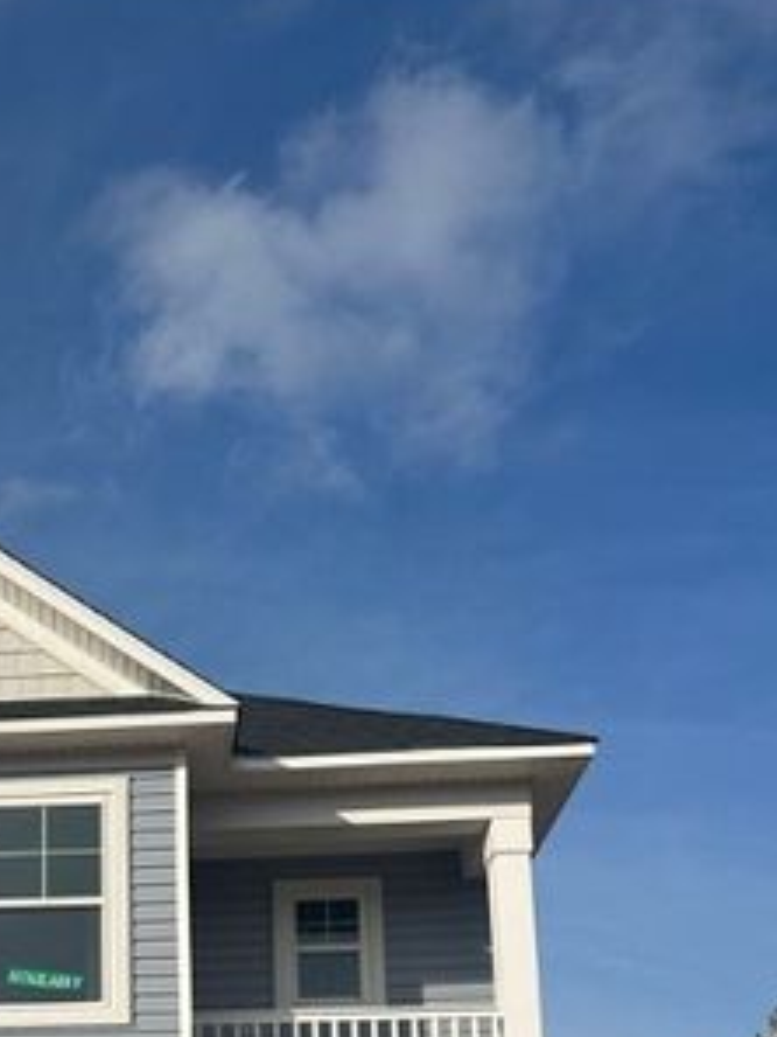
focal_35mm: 54
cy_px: 1130
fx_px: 1616
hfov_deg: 25.5
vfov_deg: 31.6
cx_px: -21
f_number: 1.78
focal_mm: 6.86
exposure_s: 1/6623
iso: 80
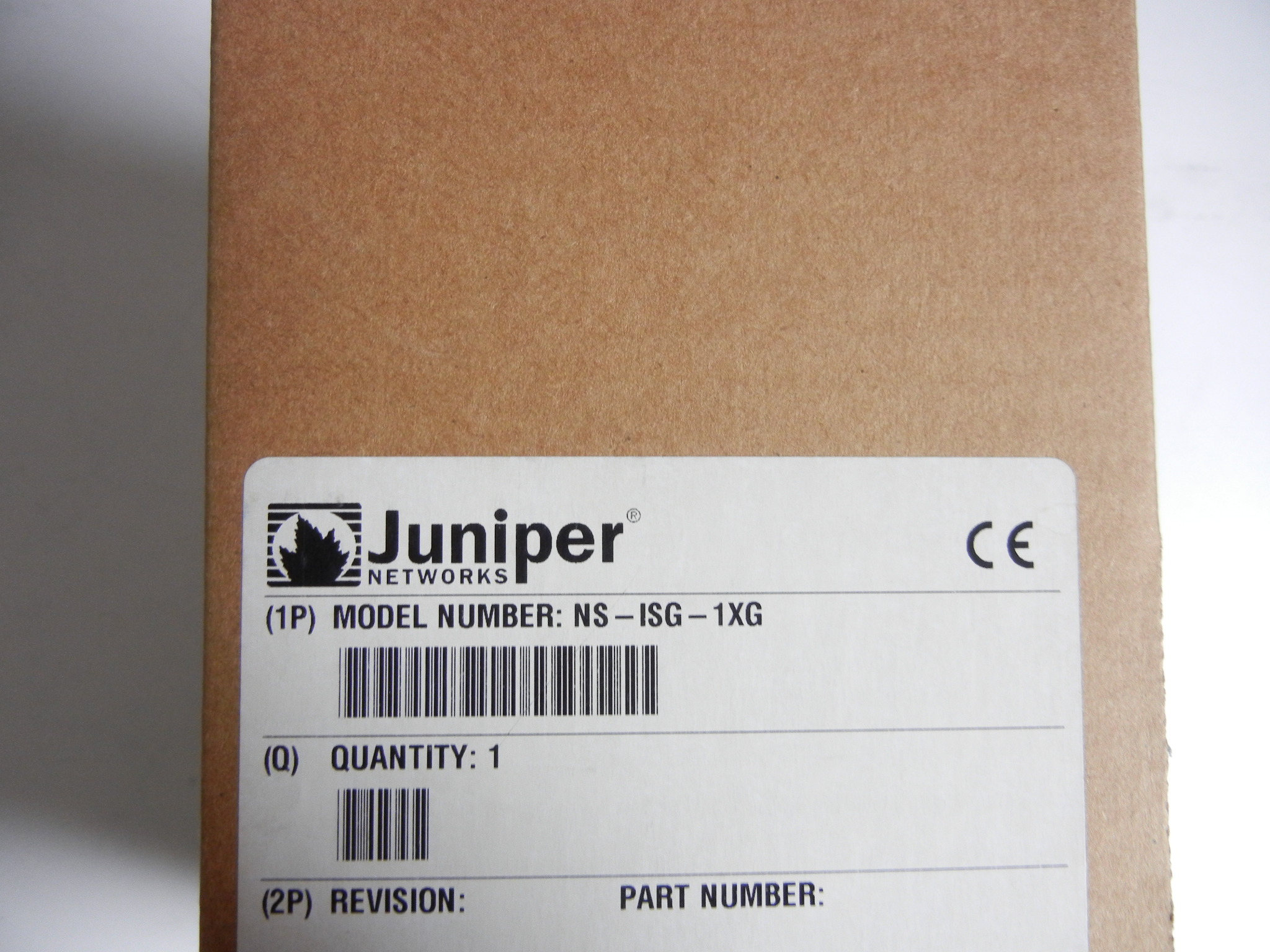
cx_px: 635
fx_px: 1101
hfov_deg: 60.0
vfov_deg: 46.8
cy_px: 476
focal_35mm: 30
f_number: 3.5
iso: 400
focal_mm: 5.4
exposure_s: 1/6.9
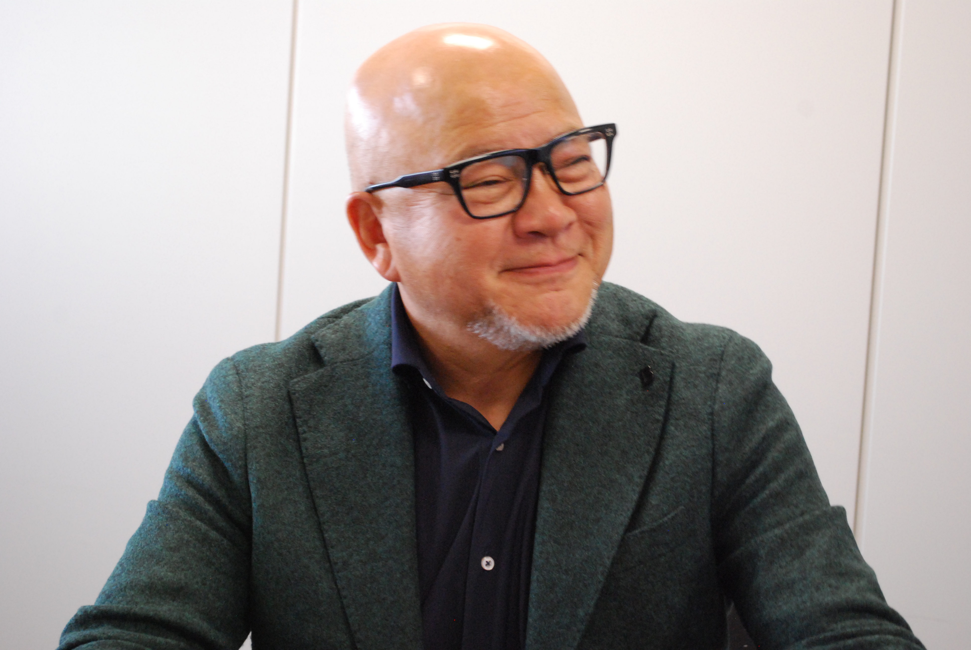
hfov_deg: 29.8
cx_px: 486
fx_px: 1823
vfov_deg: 20.2
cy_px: 325
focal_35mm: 68
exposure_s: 1/30
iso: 1400
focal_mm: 45
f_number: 5.3
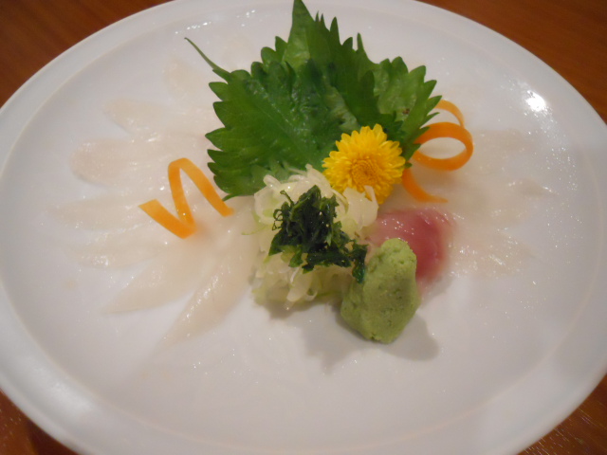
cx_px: 304
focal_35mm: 28
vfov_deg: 49.7
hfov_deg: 63.4
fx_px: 491
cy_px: 228
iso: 800
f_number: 2.7
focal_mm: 5
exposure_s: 1/25
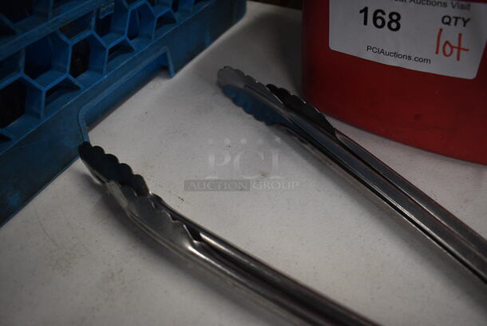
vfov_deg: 48.0
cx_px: 244
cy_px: 163
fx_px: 366
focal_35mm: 27
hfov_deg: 67.3
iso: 1100
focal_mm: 18
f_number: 3.5
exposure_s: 1/125
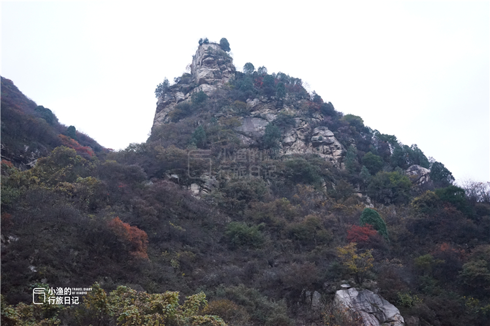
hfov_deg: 54.4
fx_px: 476
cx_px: 245
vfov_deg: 37.9
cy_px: 163
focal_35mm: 35
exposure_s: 1/160
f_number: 4
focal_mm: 35
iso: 5000
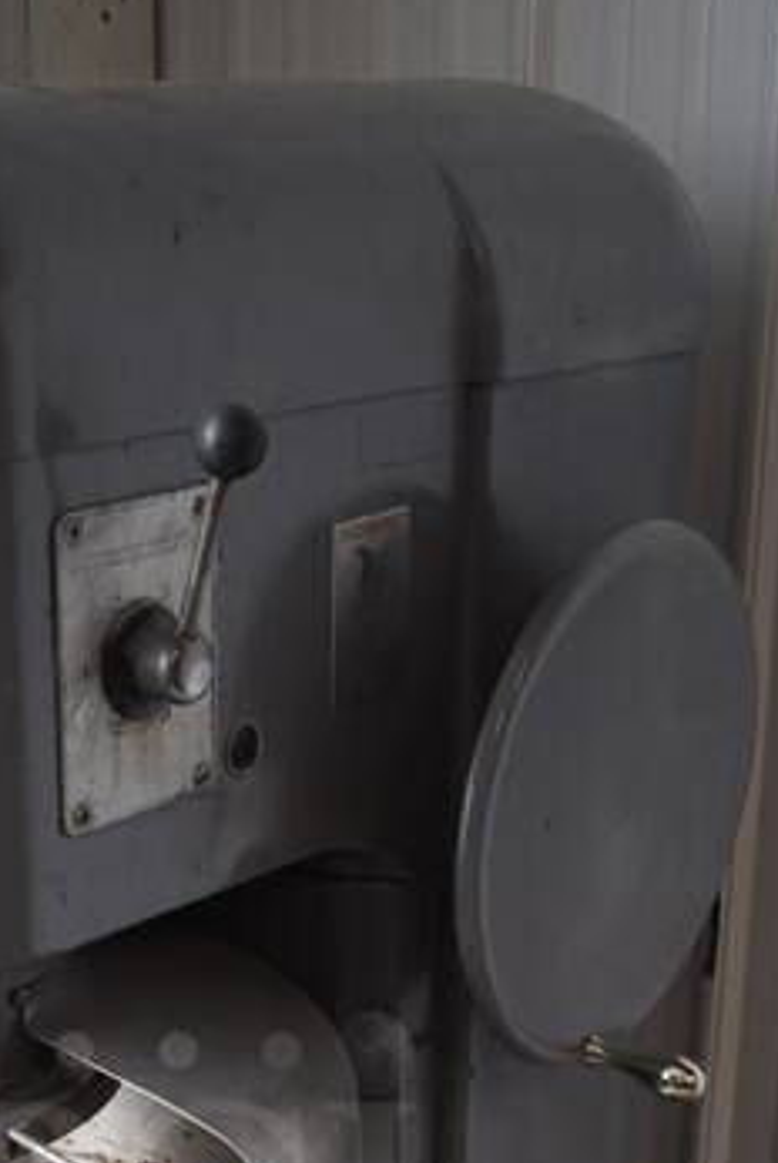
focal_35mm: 71
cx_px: 178
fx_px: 2297
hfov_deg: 19.1
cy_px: 1188
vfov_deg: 26.7
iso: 110
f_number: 3.5
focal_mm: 18
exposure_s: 1/30
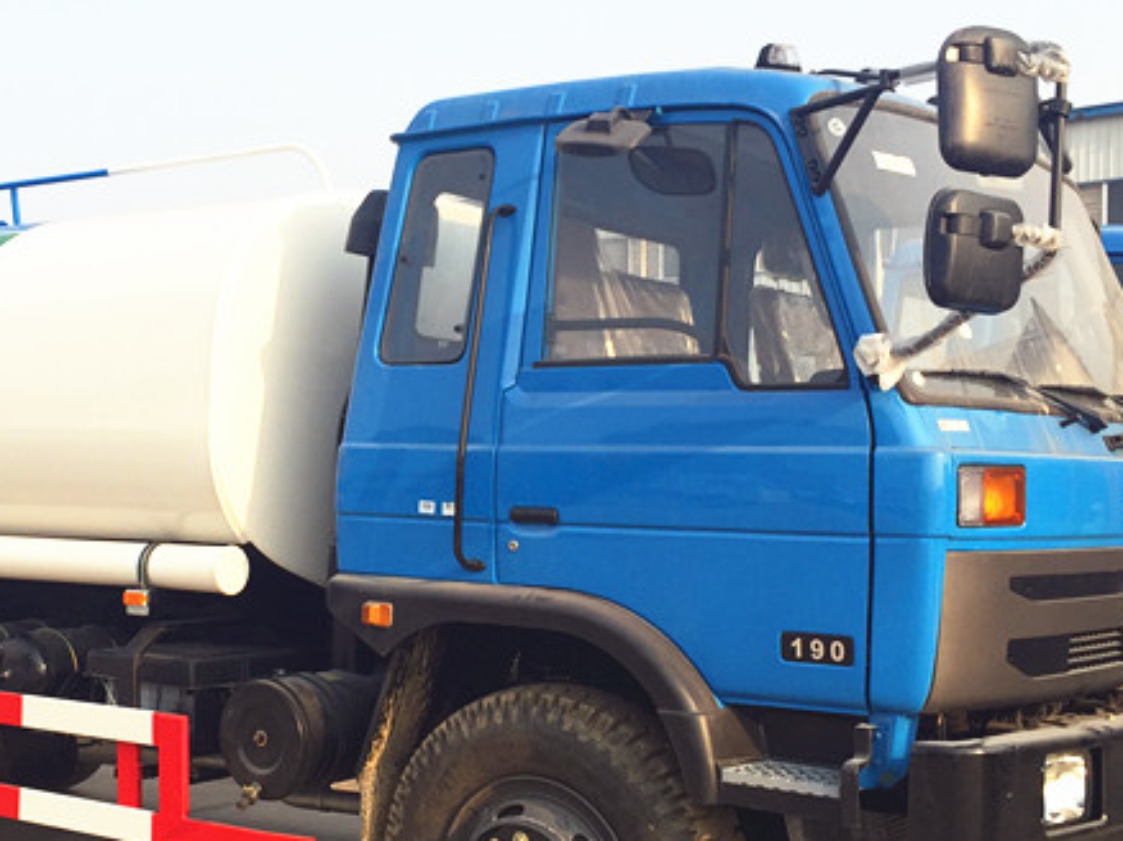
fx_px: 1718
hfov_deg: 35.8
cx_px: 356
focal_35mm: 53
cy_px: 474
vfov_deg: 27.5
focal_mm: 4.15
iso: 32
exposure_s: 1/824
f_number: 2.2
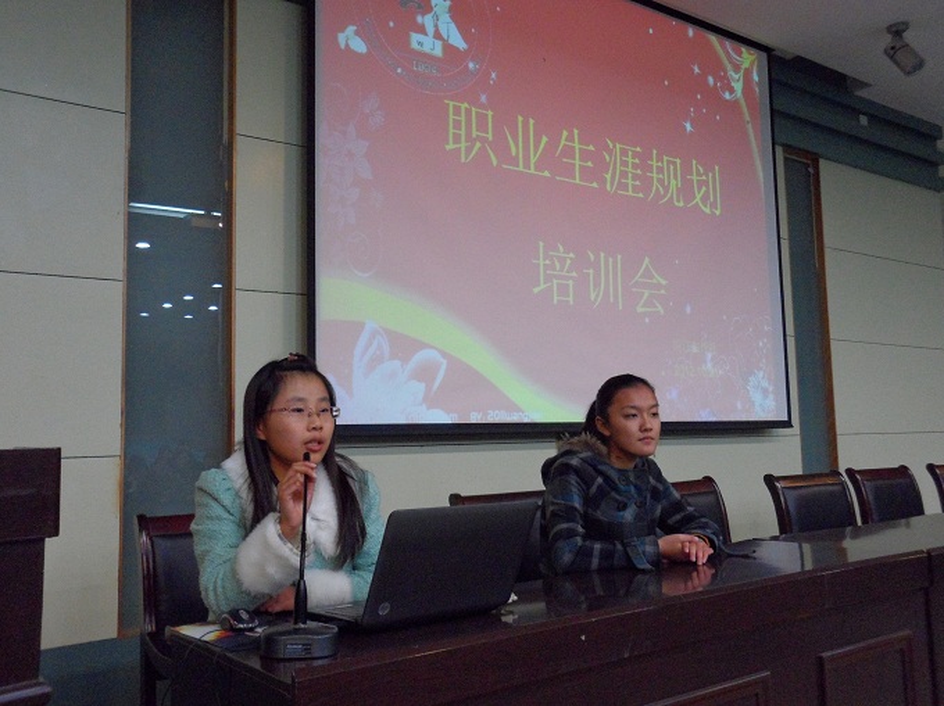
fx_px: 818
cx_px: 472
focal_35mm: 30
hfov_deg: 60.0
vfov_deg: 46.7
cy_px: 353
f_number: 3.5
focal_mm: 5.7
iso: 400
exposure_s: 1/20
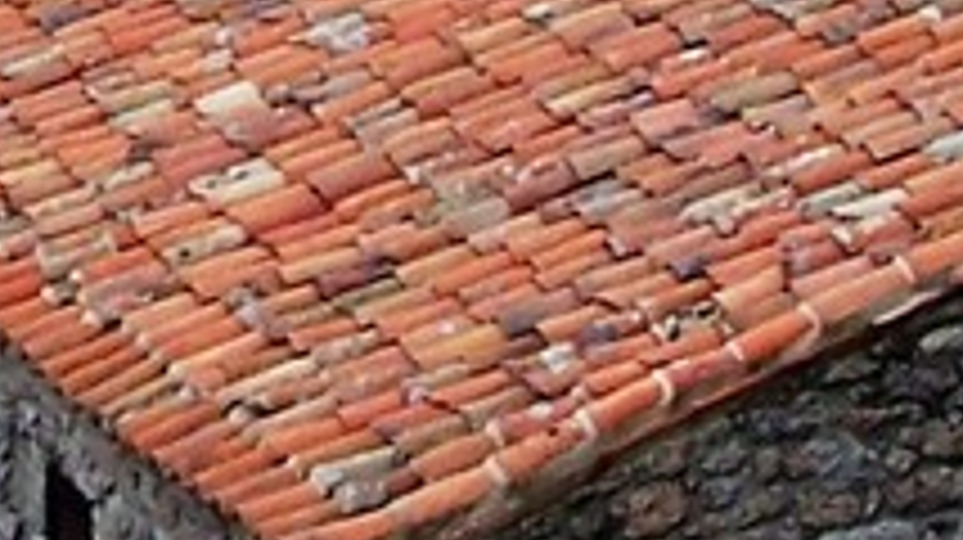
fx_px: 6328
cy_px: -540
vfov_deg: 4.8
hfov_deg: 8.6
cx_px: -140
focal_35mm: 248
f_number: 8
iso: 80
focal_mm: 6.3
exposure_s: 1/60
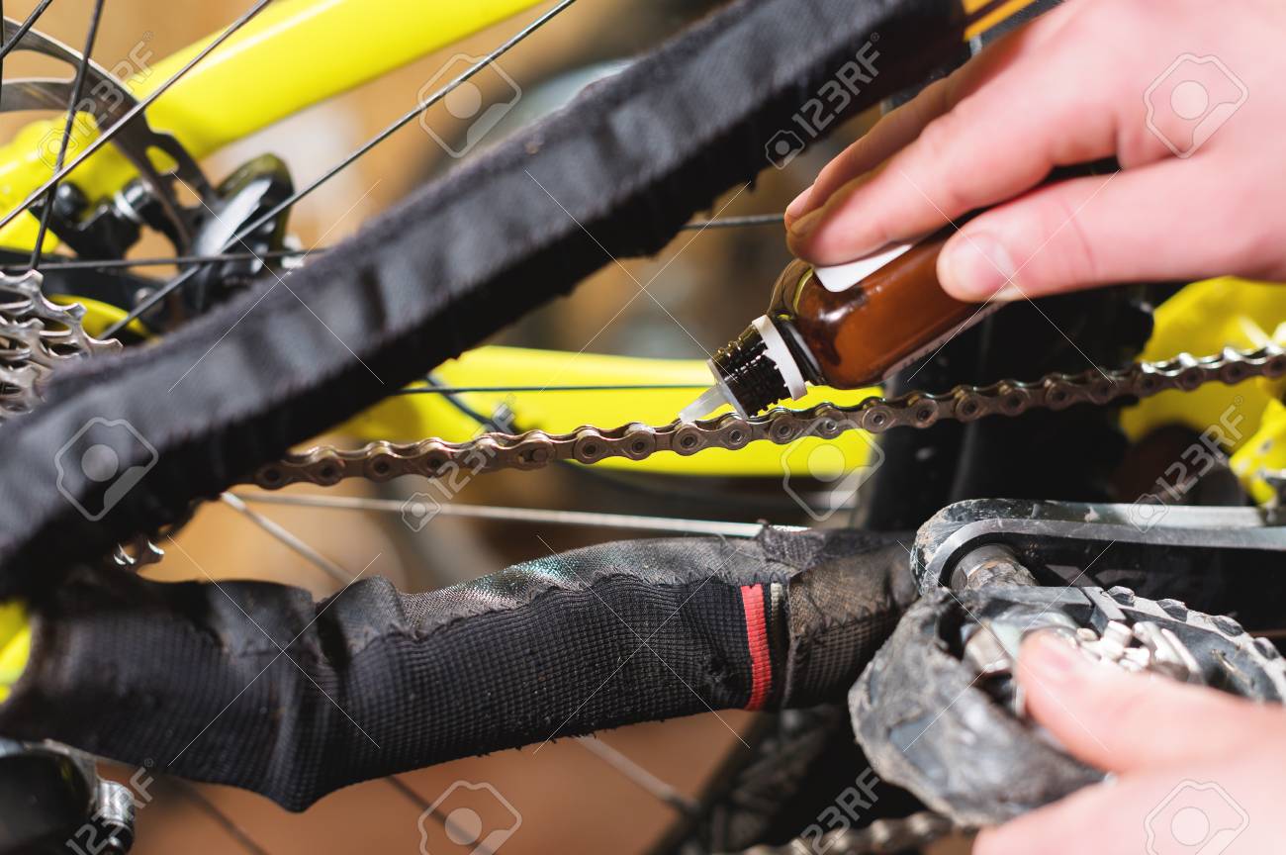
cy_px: 428
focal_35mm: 50
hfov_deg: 39.6
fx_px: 1784
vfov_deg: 26.9
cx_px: 643
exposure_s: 1/125
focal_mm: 50
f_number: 2.8
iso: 250
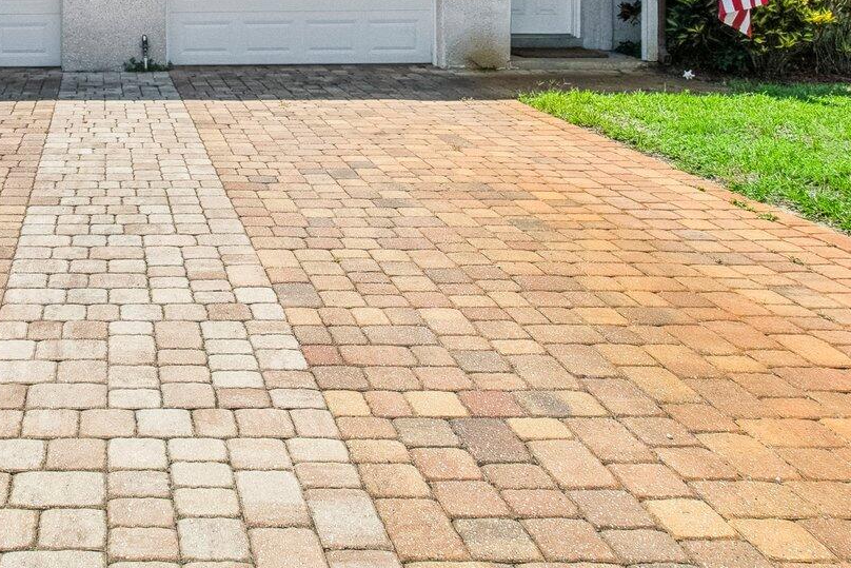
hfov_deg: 46.5
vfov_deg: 31.1
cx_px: 111
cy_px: -62
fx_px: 898
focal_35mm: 38
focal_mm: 10
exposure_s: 1/1600
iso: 400
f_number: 8
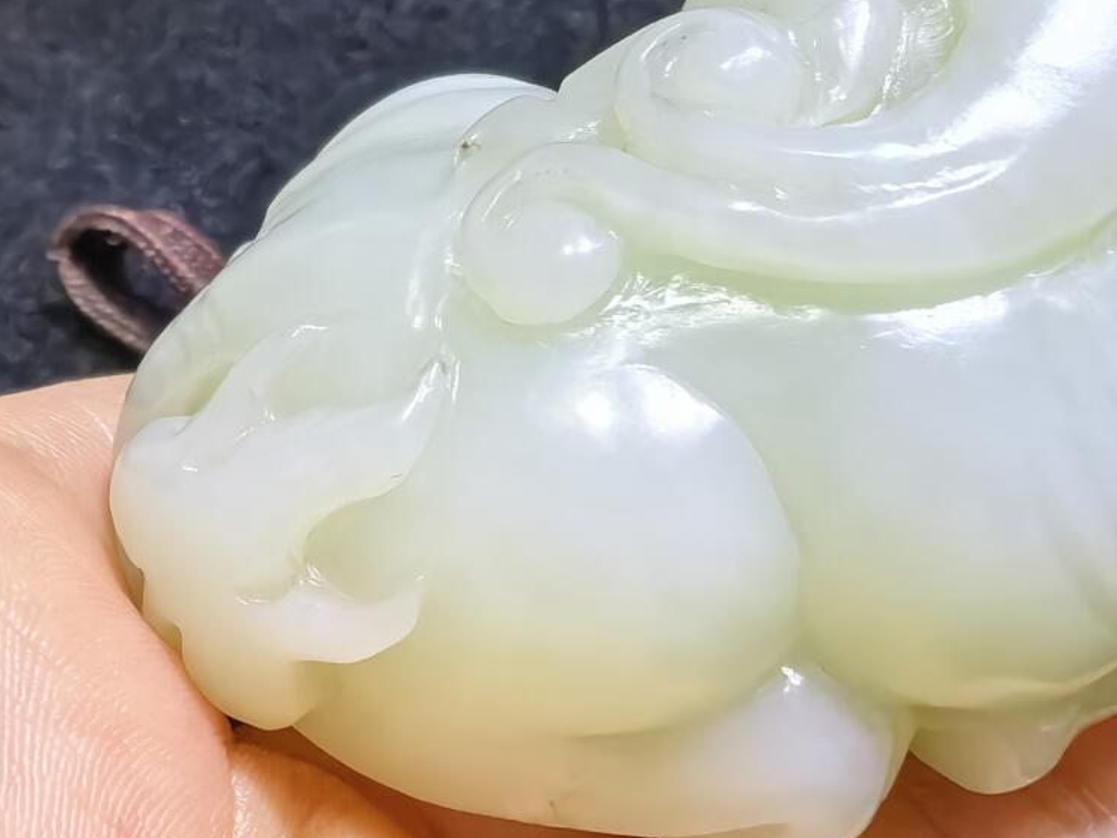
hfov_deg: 36.0
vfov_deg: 28.0
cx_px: 927
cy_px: 178
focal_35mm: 51
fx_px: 1646
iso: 200
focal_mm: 1.95
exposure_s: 1/100
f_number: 2.2
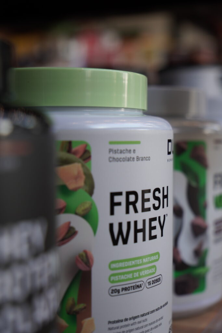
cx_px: 111
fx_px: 555
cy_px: 166
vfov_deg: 33.4
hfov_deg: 22.6
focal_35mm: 60
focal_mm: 40
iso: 100
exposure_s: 1/80
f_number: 2.8
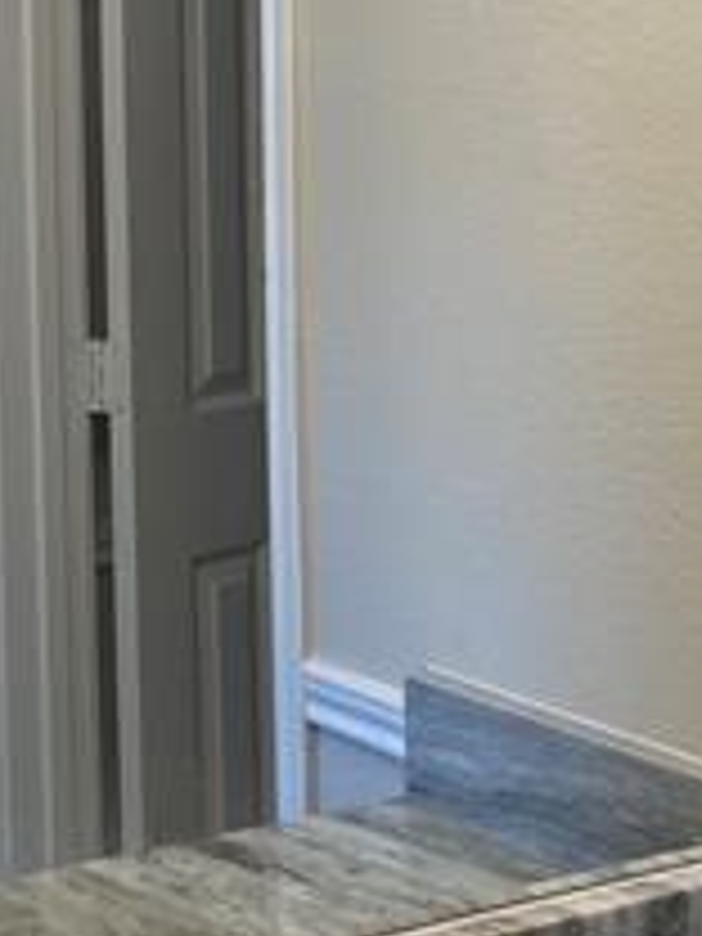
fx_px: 2596
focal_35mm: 96
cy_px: 252
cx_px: 212
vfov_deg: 20.3
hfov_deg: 15.4
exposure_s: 1/120
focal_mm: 4.25
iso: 100
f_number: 1.8
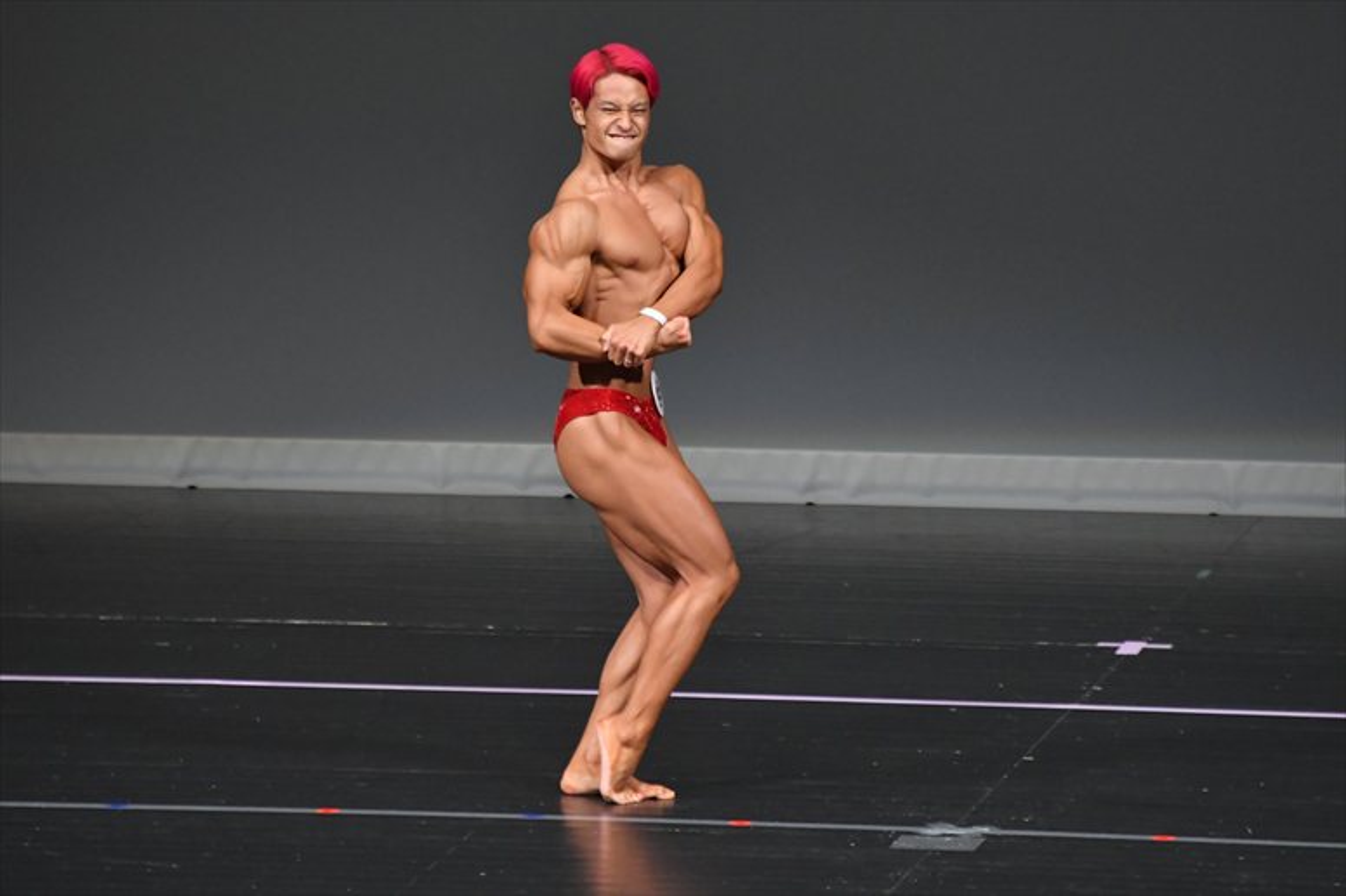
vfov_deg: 3.7
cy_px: 448
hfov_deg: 5.5
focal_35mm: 375
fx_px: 14014
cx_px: 673
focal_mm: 250
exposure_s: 1/400
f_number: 5.6
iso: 4000
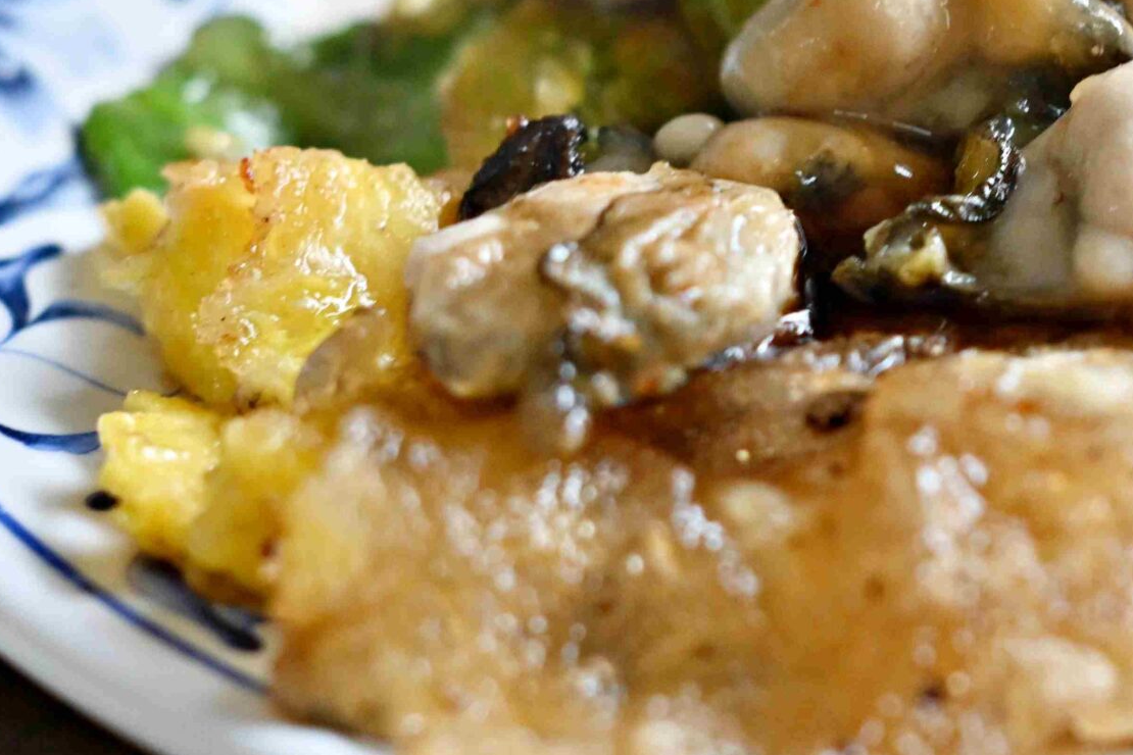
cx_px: 1083
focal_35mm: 173
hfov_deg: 11.8
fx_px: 5444
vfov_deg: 7.9
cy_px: 115
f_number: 3.2
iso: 1000
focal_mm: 50
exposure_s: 1/200
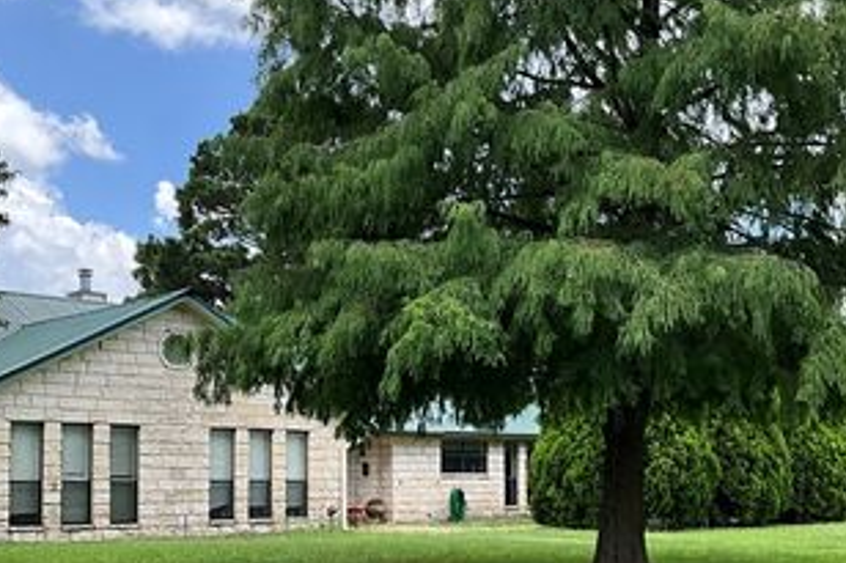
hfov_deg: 40.4
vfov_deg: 27.1
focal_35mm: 49
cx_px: 407
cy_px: 433
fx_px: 1151
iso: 25
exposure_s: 1/406
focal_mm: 3
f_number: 1.8
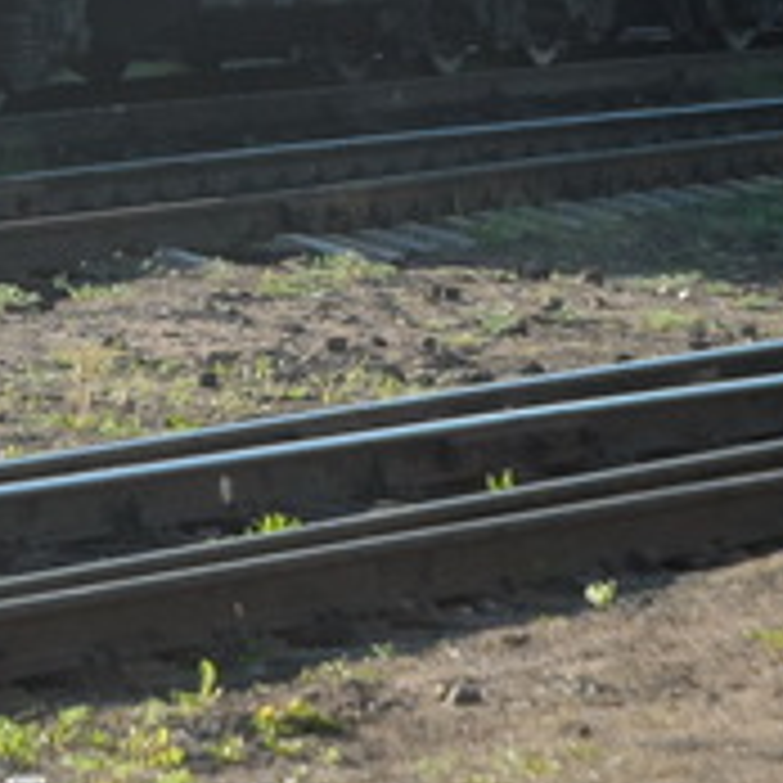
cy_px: -292
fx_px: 8957
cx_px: 256
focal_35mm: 350
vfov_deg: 5.0
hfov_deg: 5.0
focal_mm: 15.9
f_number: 5
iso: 80
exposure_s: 1/125
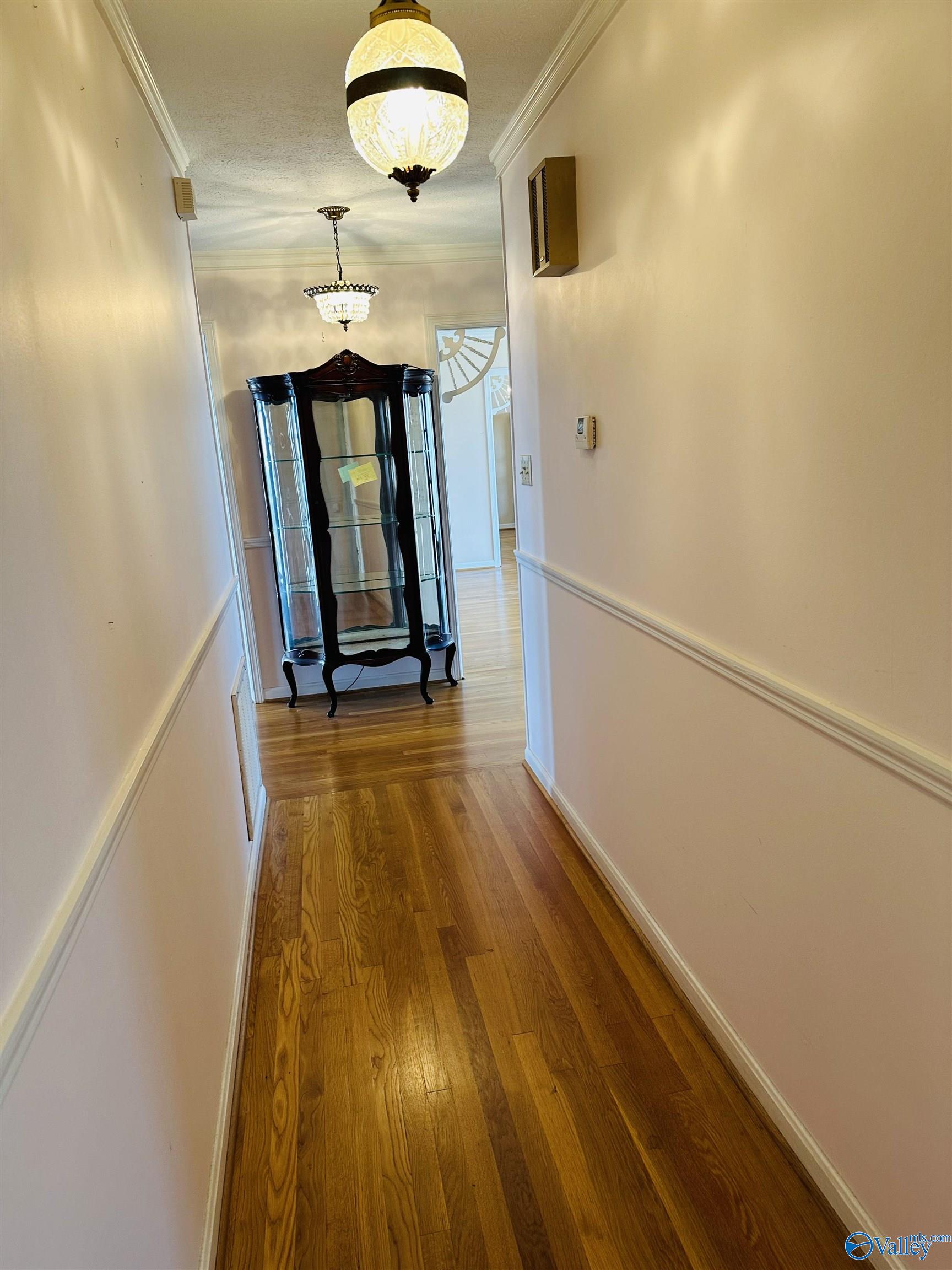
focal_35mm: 24
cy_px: 635
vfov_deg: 71.6
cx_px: 476
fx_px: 880
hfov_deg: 56.8
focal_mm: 6.86
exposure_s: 1/60
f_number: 1.78
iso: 125
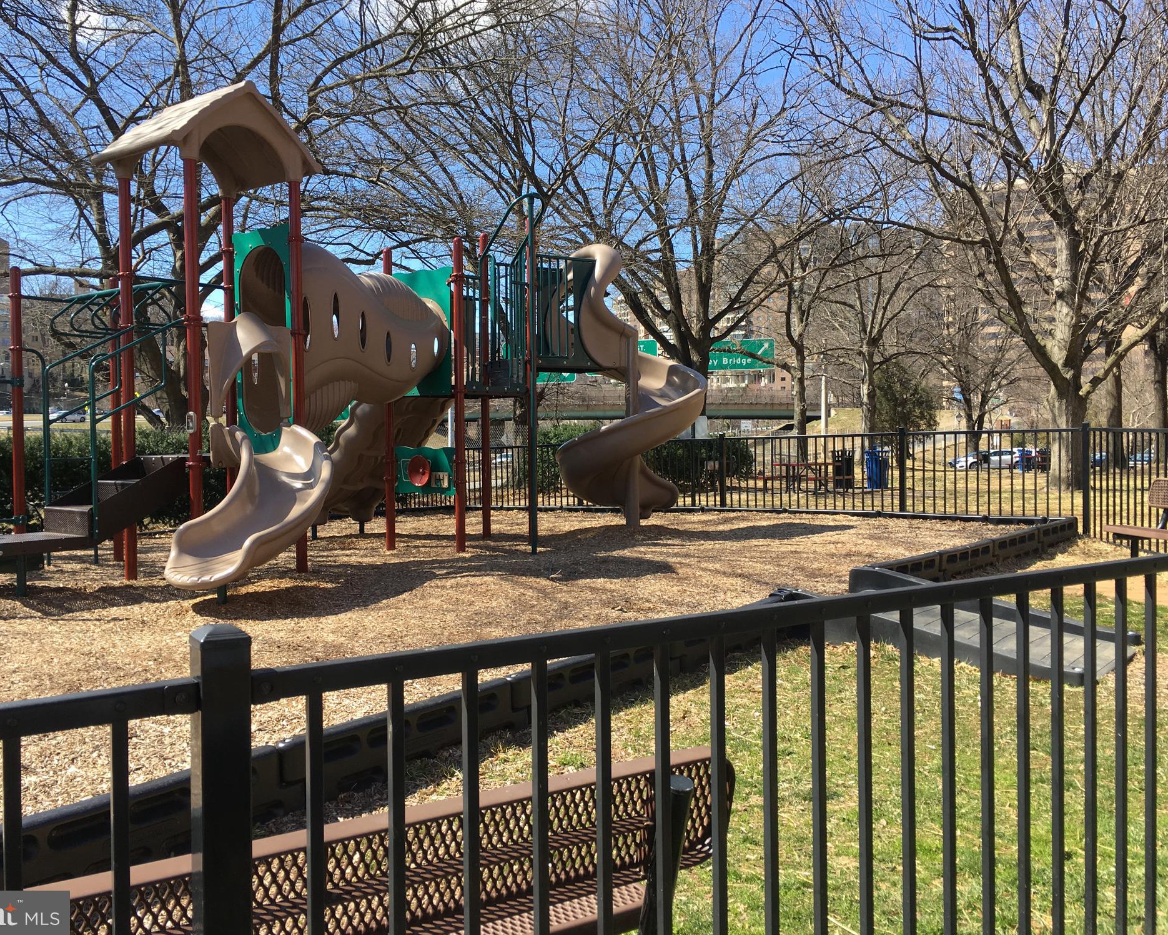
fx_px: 1072
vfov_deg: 47.1
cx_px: 553
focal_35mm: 31
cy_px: 462
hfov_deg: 57.1
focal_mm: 4.15
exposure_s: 1/549
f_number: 2.2
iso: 25
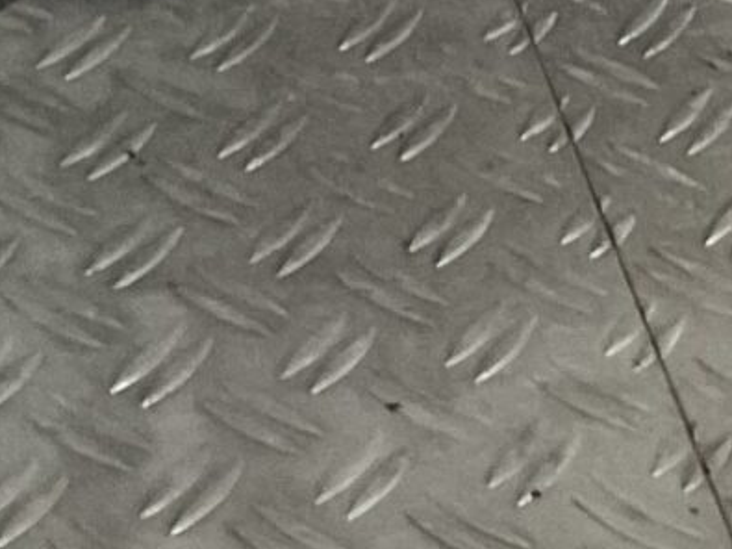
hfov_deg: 10.5
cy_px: -742
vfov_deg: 7.4
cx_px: 647
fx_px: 3974
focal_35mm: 188
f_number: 1.8
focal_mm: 3
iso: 200
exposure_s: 1/40
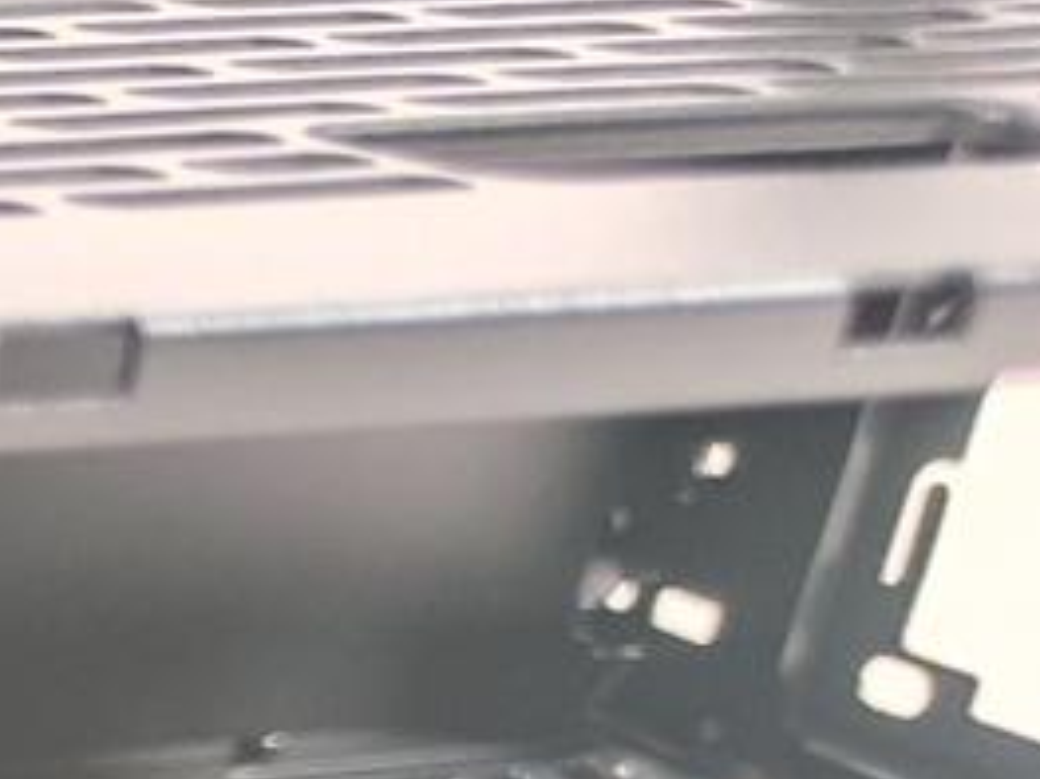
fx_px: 4114
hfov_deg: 10.7
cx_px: -1914
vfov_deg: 9.7
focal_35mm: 137
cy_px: 1781
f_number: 1.85
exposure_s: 1/17
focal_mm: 6.78
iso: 748
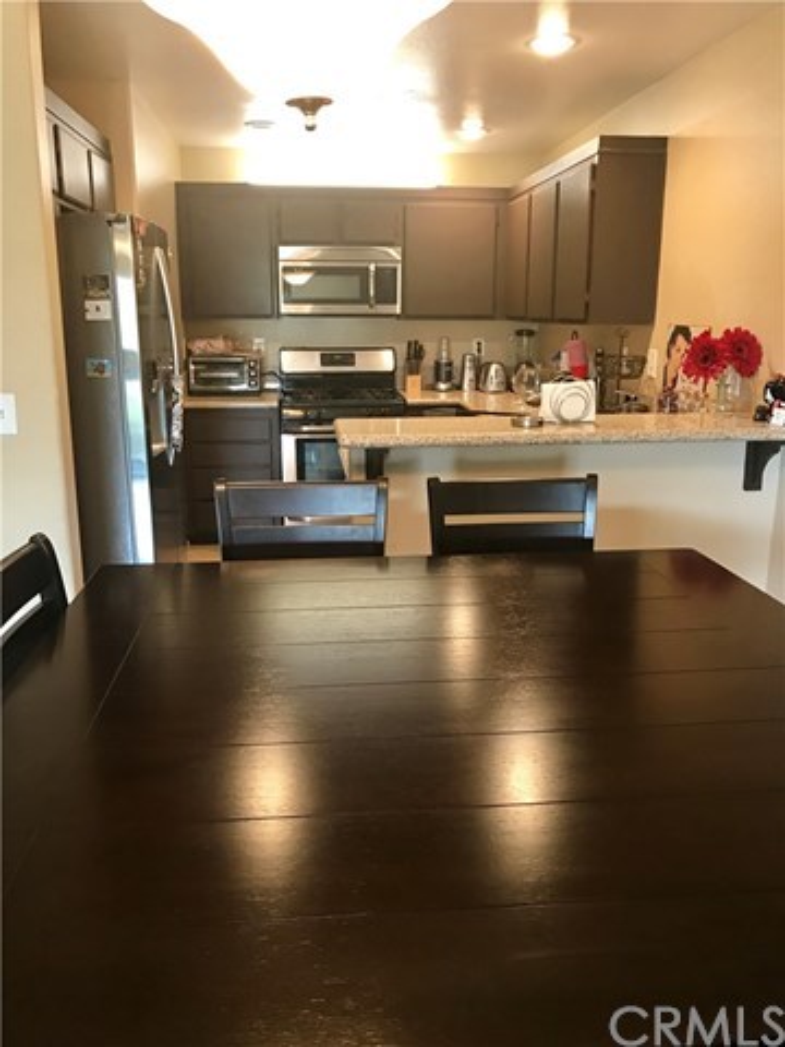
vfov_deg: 63.4
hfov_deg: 49.7
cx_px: 392
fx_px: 847
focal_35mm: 28
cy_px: 524
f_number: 1.8
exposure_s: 1/15
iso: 64
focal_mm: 3.99
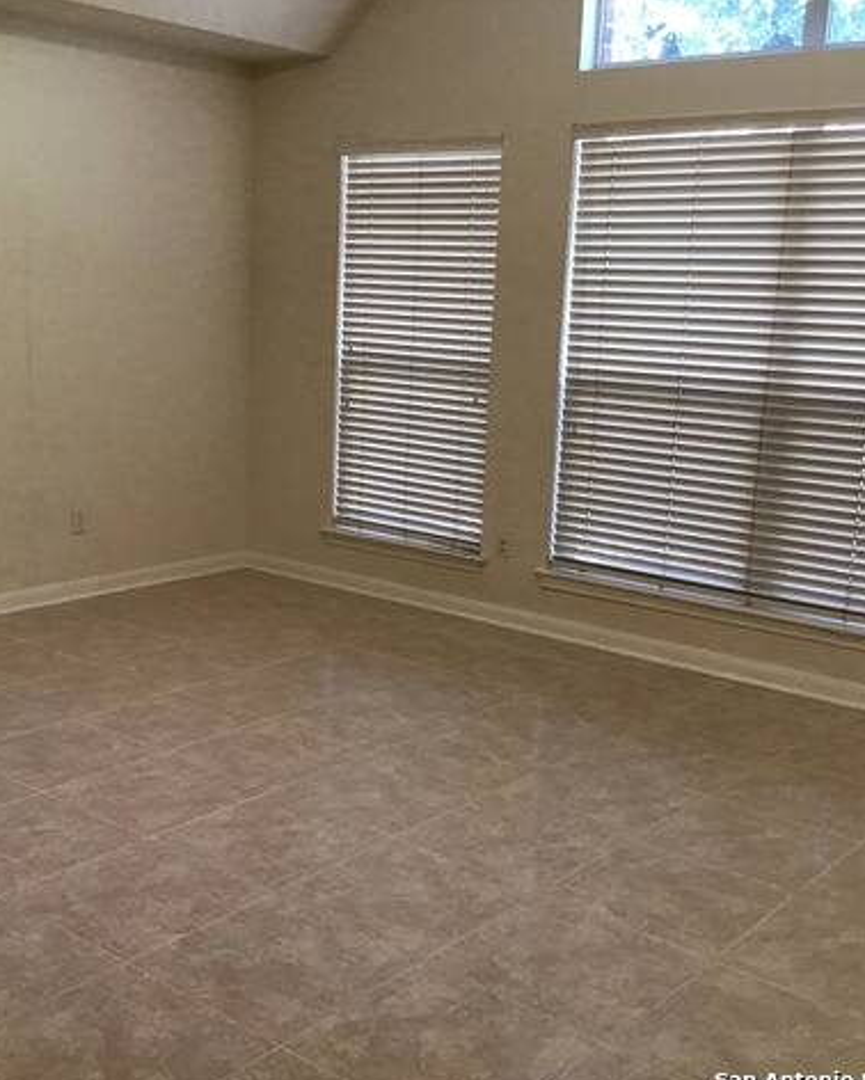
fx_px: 1311
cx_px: 355
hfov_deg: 36.4
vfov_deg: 44.8
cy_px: 545
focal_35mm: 41
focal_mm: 3.3
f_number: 2.4
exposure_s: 1/30
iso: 50
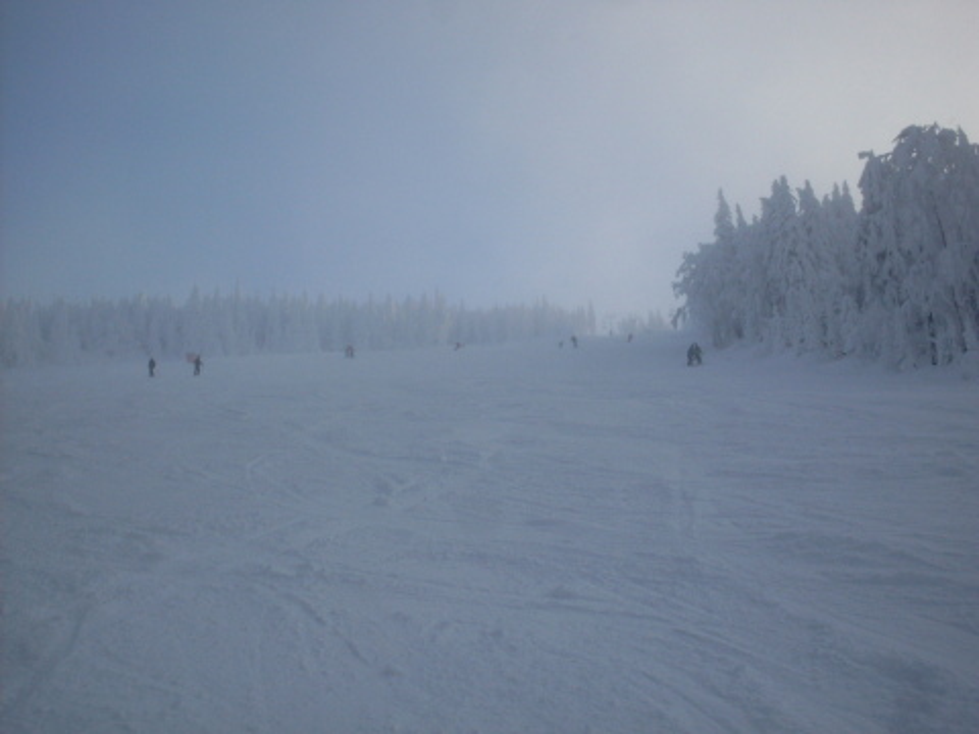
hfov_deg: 49.0
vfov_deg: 37.7
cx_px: 490
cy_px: 367
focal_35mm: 38
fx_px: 1075
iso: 80
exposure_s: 1/250
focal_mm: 6.3
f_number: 8.4
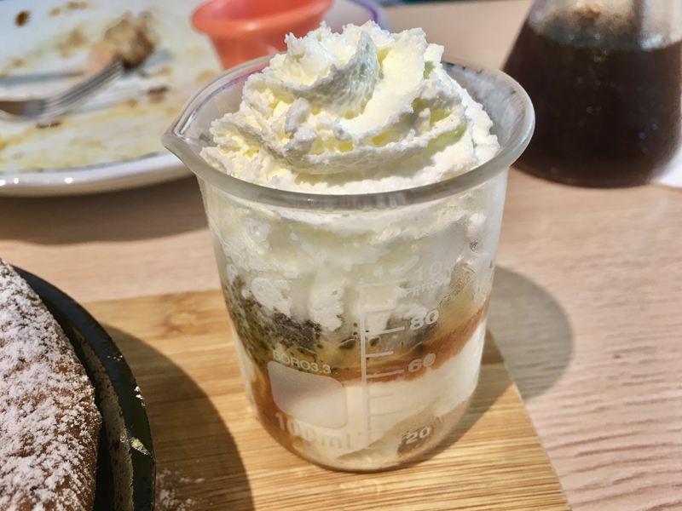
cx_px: 341
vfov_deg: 48.2
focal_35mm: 29
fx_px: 571
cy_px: 256
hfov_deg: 61.7
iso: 25
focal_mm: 4.15
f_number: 2.2
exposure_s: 1/15
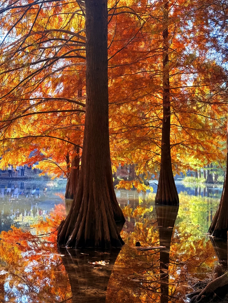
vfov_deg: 39.7
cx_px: 114
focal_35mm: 48
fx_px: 422
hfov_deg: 30.3
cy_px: 152
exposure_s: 1/287
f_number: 1.78
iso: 80
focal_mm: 6.76
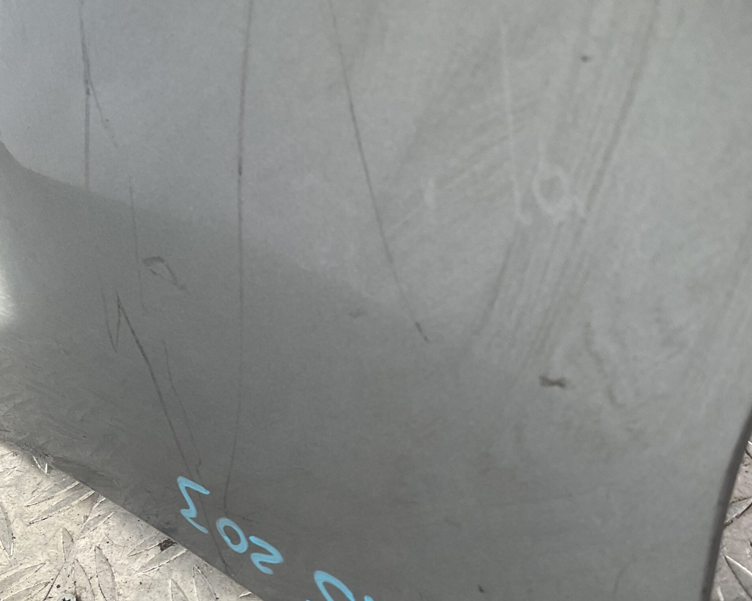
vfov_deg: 38.6
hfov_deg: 47.9
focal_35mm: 38
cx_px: 375
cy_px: 414
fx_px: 846
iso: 50
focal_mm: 3
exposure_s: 1/120
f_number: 1.8
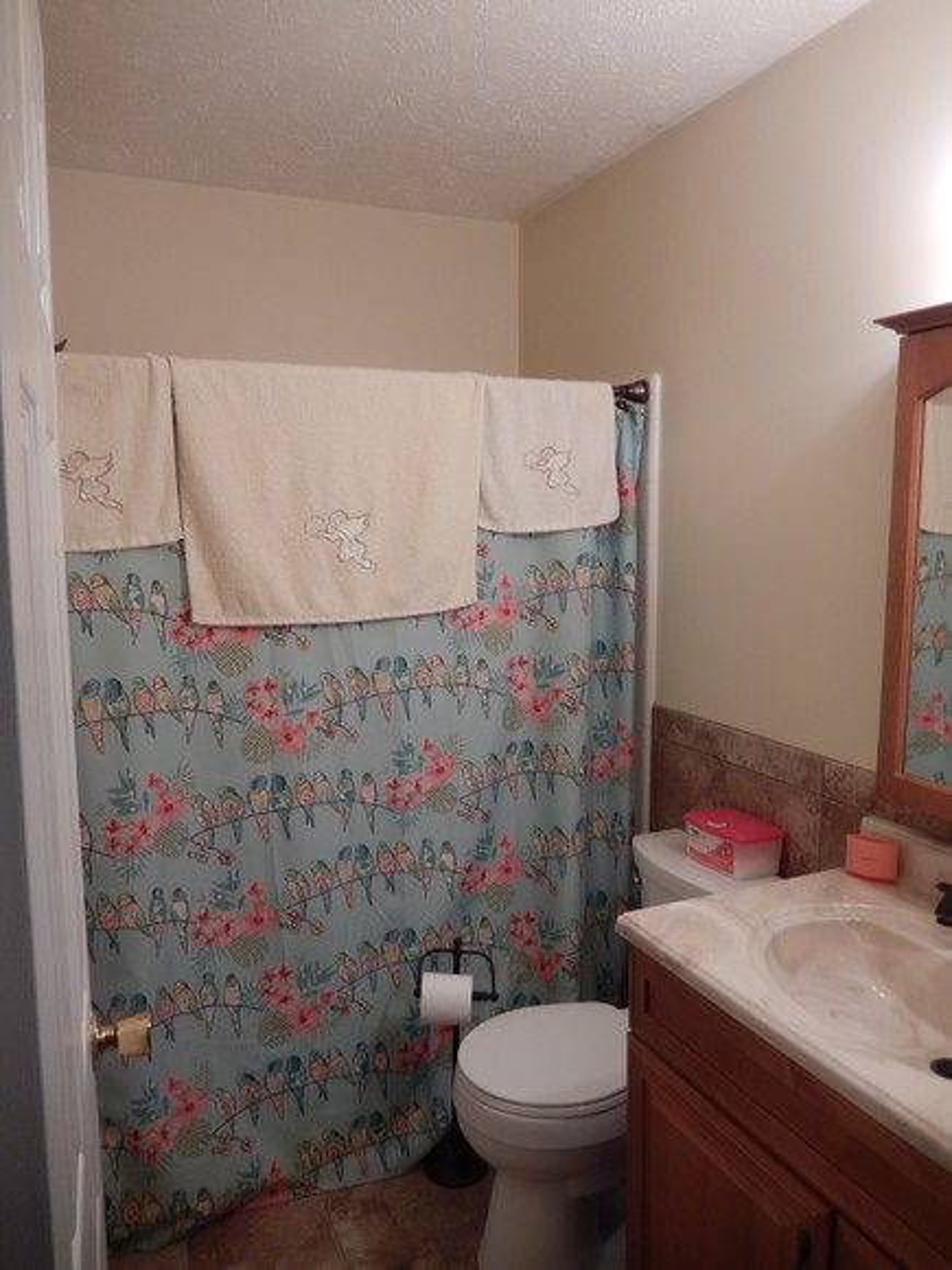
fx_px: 917
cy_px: 635
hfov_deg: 54.9
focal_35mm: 25
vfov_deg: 69.4
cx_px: 476
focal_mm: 4.5
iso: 220
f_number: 3.4
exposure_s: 1/30
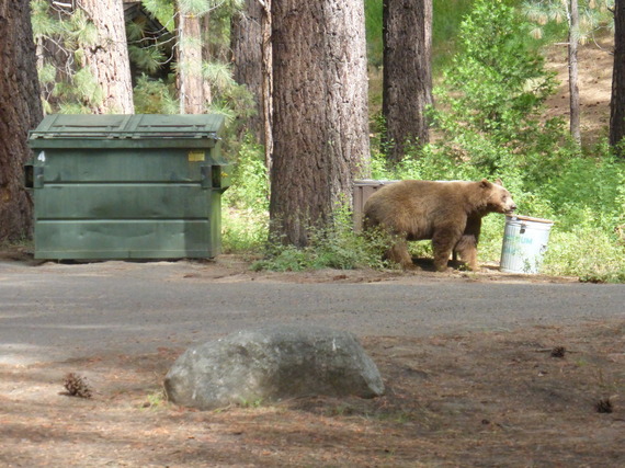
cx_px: 312
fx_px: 3483
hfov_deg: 10.3
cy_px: 234
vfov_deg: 7.7
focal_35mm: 193
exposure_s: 1/320
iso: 640
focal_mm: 31.3
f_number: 5.4
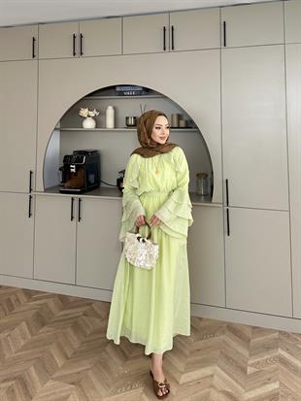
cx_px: 150
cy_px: 200
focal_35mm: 24
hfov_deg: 56.8
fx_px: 278
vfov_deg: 71.6
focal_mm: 6.86
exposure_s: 1/121
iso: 125
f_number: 1.78
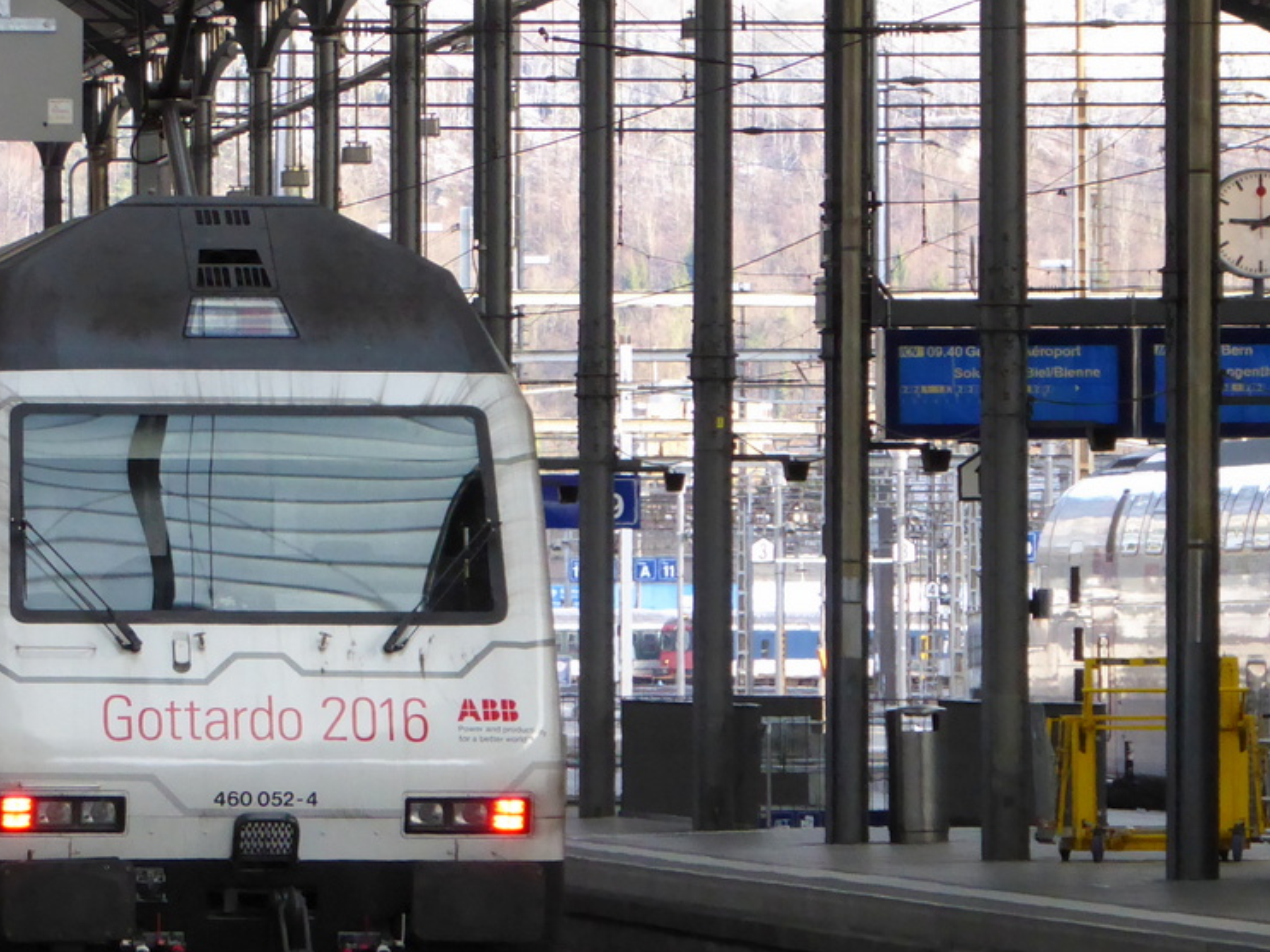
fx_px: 15223
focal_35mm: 415
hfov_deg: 4.8
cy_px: 508
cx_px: 248
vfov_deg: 3.6
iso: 640
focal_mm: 41.4
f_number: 5.6
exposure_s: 1/160
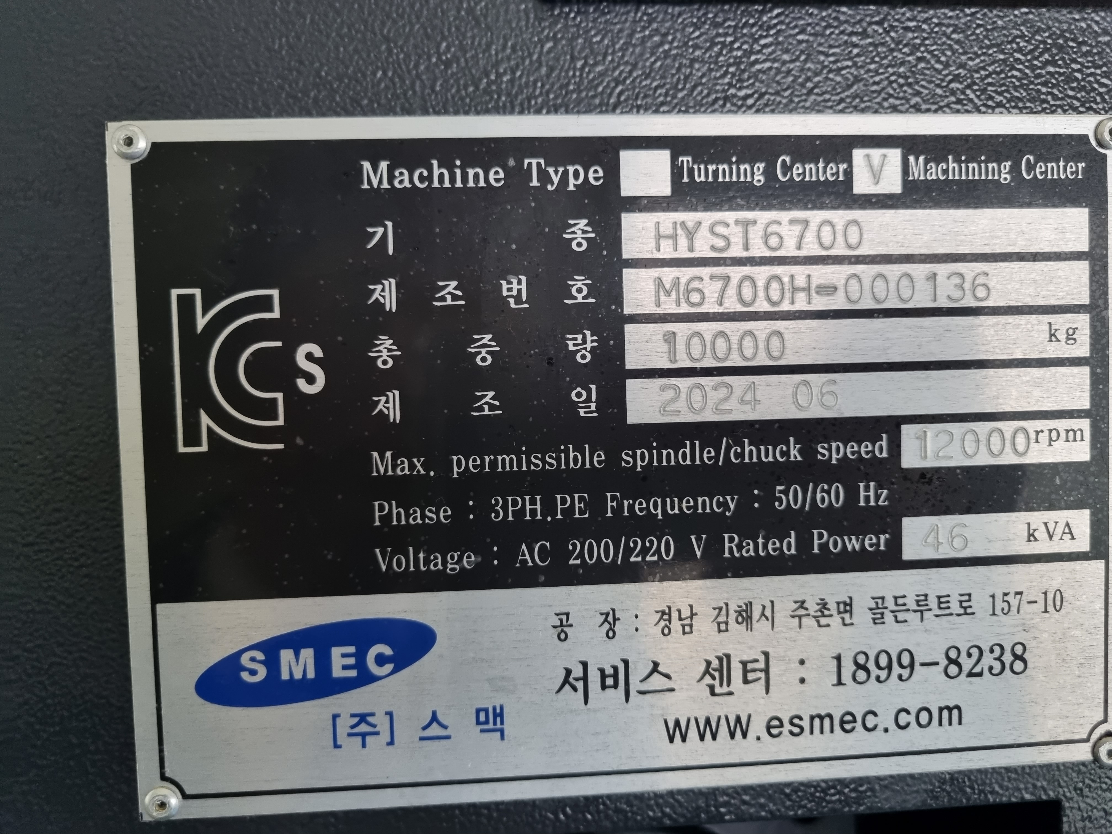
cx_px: 556
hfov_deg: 67.3
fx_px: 835
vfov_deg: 53.1
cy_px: 417
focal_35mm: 26
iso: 320
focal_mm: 5.4
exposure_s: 1/120
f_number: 1.8
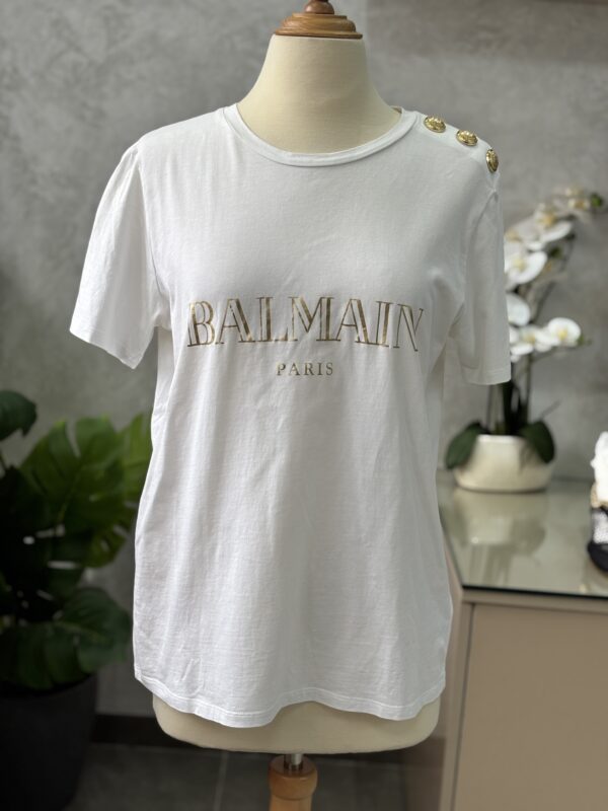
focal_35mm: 52
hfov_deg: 28.0
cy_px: 406
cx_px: 304
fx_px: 1218
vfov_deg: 36.8
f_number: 1.6
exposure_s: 1/100
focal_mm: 5.96
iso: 32
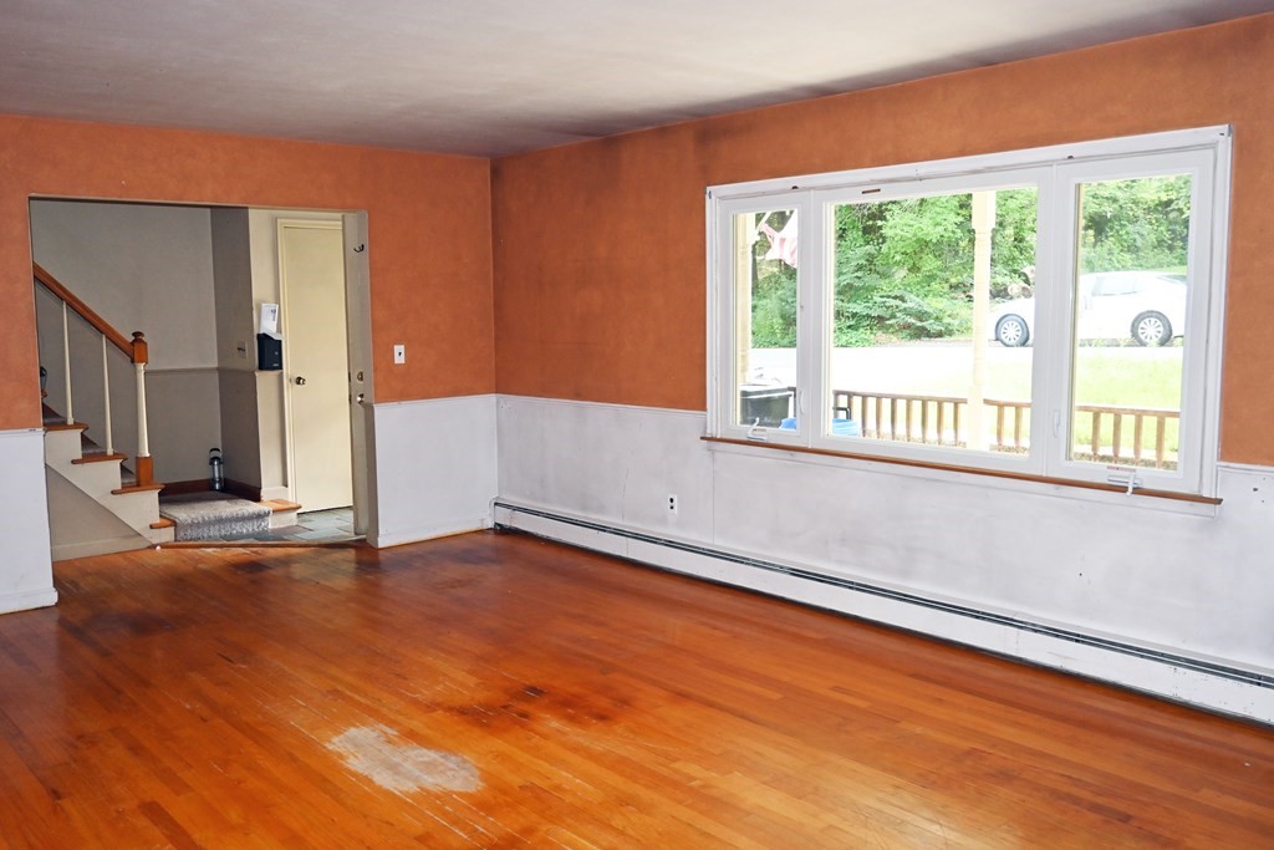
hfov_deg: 60.7
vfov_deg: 42.7
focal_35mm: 31
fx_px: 1088
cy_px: 425
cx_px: 637
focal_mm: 20.5
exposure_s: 1/60
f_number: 3.8
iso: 500
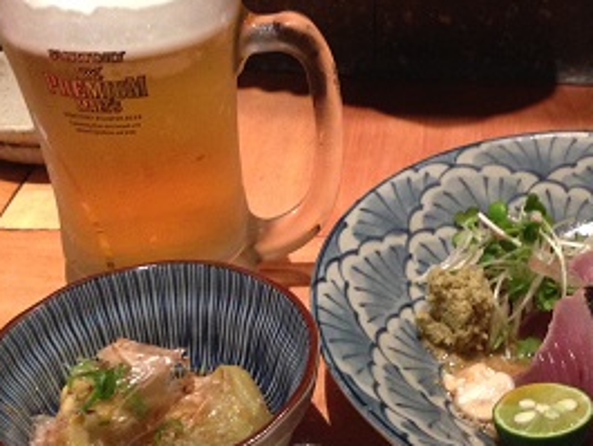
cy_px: 222
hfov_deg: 31.1
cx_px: 452
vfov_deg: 24.0
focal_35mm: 61
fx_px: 1045
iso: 320
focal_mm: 4.12
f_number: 2.4
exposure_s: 1/20
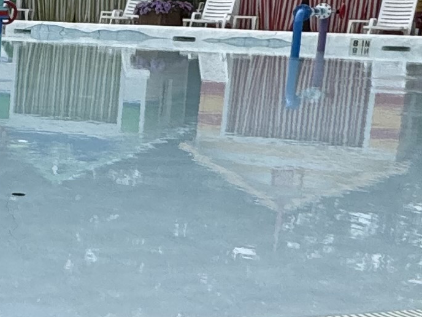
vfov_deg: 18.0
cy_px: 180
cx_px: -244
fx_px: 1000
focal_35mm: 82
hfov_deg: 20.0
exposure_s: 1/2415
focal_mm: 2.22
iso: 50
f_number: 2.2
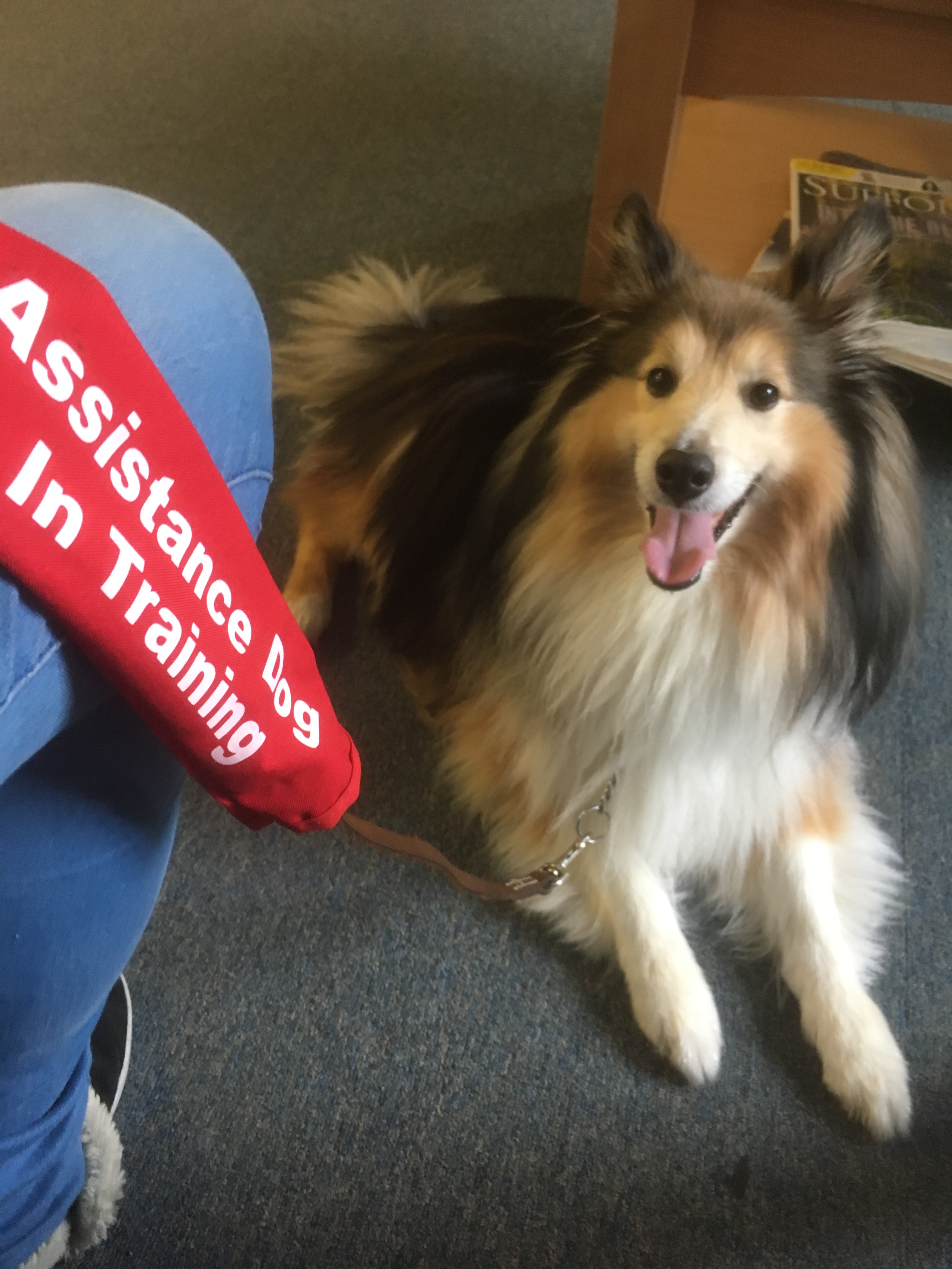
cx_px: 476
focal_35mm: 29
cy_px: 634
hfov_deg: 48.2
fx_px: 1063
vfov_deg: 61.7
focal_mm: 4.15
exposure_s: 1/33
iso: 160
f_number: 2.2
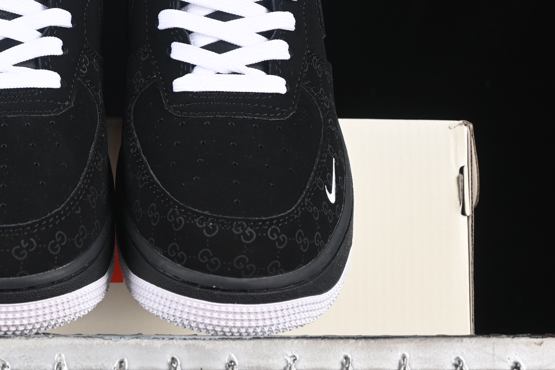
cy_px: 126
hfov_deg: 14.8
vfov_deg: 9.9
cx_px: 116
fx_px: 2128
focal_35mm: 138
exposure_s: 1/60
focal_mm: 50
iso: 160
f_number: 6.3
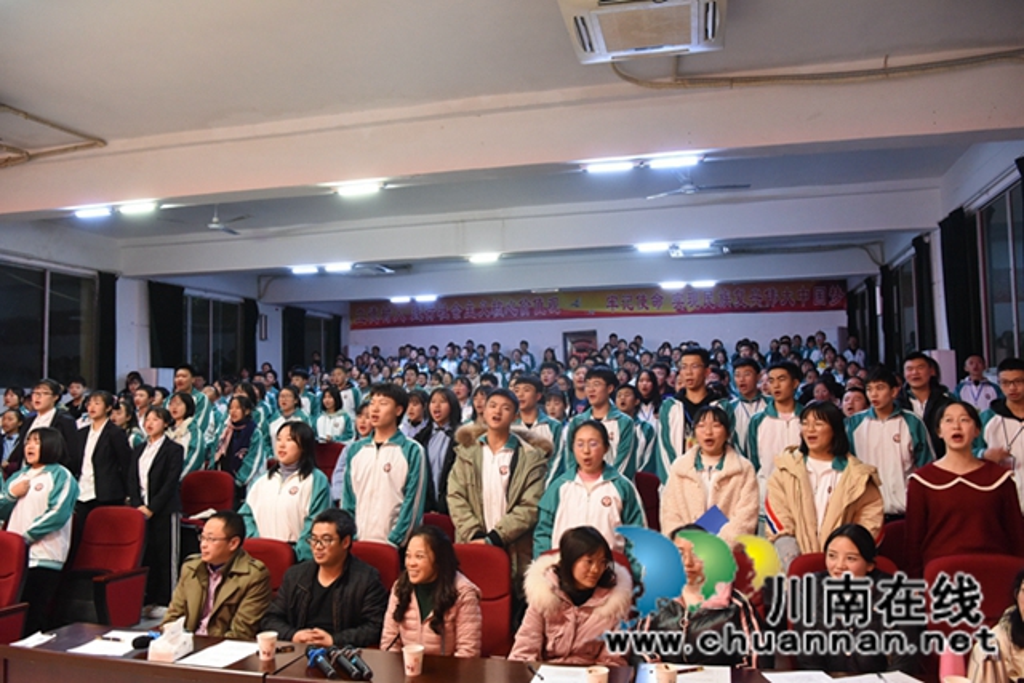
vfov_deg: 45.0
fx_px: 825
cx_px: 512
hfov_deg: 63.6
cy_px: 342
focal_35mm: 29
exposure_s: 1/100
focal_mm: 29
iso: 5000
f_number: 5
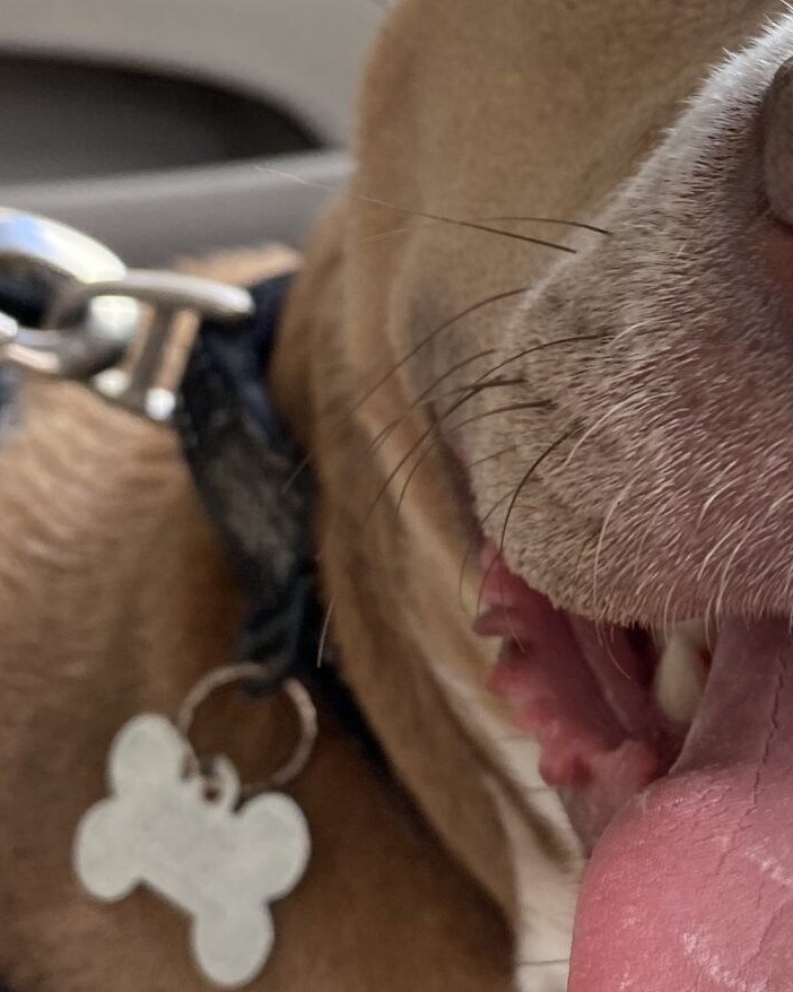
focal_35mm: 74
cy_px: 369
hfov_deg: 19.1
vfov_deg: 25.6
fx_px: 2172
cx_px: 1045
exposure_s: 1/165
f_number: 1.8
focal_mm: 4.25
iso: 32
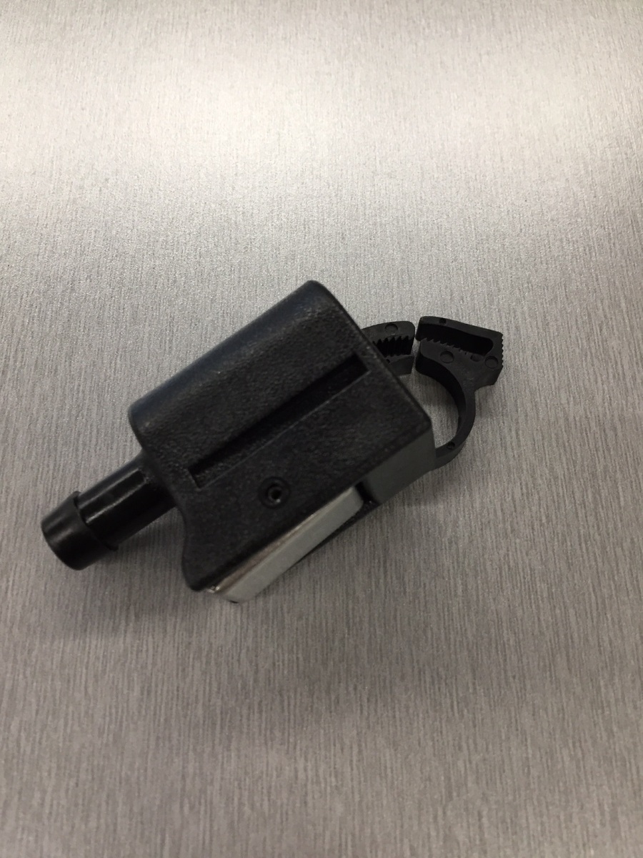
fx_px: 718
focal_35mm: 29
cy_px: 429
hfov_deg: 48.2
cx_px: 322
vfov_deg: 61.7
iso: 64
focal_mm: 4.15
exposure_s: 1/33
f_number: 2.2
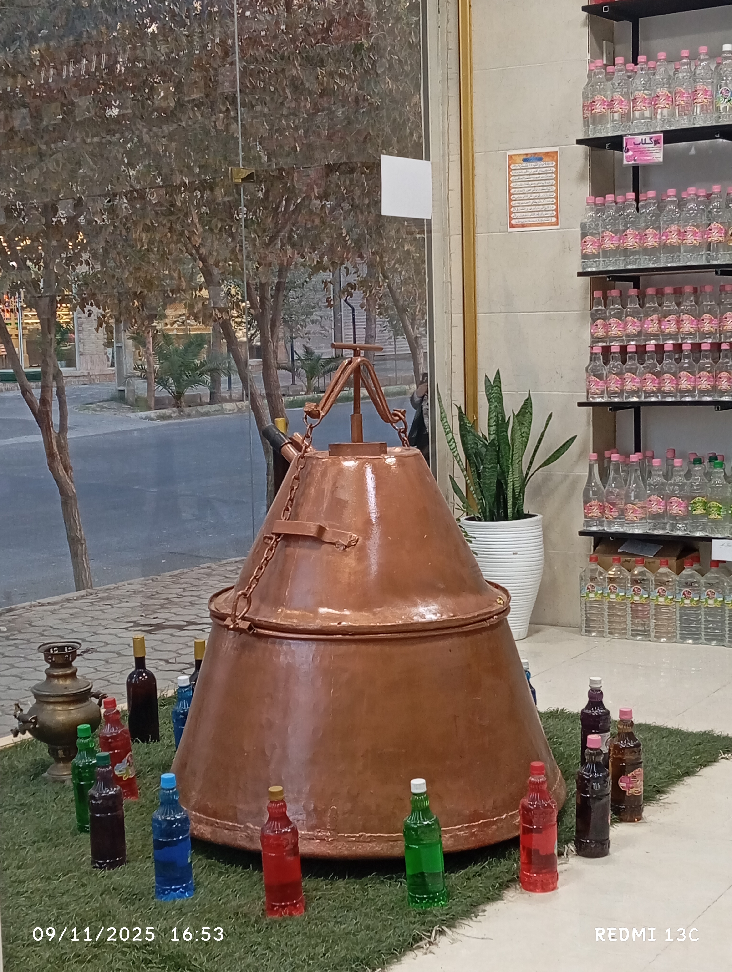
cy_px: 486
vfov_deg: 34.3
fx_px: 1575
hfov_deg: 26.2
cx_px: 366
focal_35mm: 56
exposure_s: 1/50
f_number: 1.8
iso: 422
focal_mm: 4.22
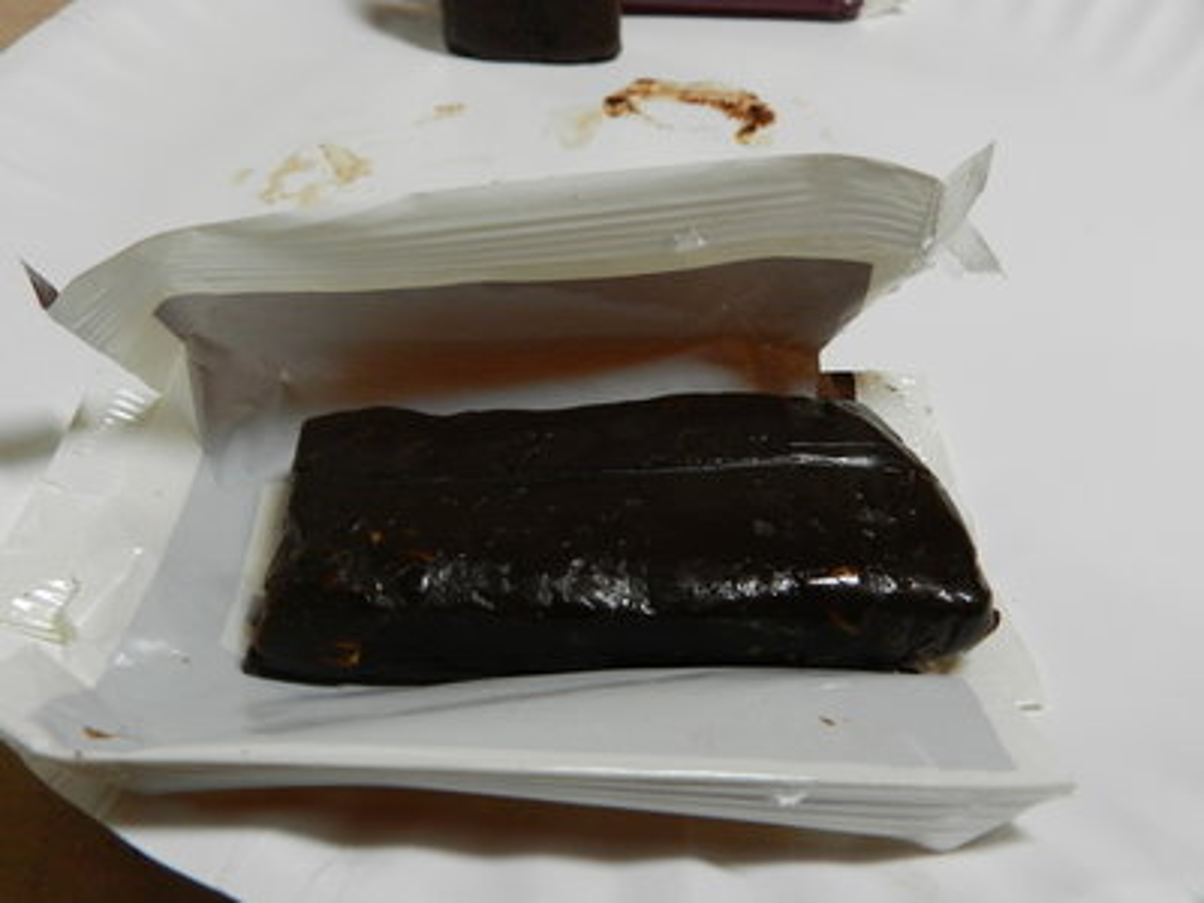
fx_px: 1113
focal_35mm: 32
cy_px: 452
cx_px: 602
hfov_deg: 56.8
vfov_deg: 44.2
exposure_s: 1/125
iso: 640
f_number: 3.7
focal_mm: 5.6
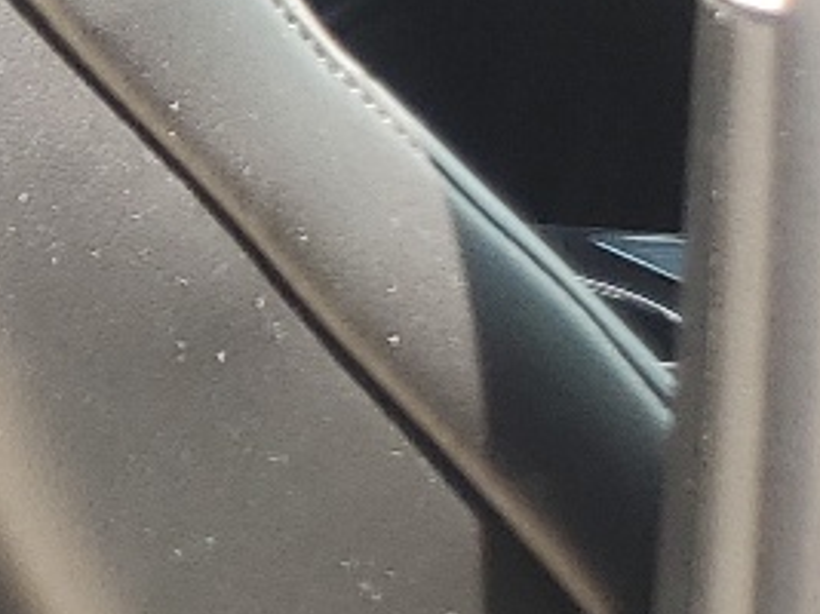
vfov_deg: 9.5
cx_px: -1603
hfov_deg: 9.8
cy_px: 129
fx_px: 3694
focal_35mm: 156
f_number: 1.5
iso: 50
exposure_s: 1/189
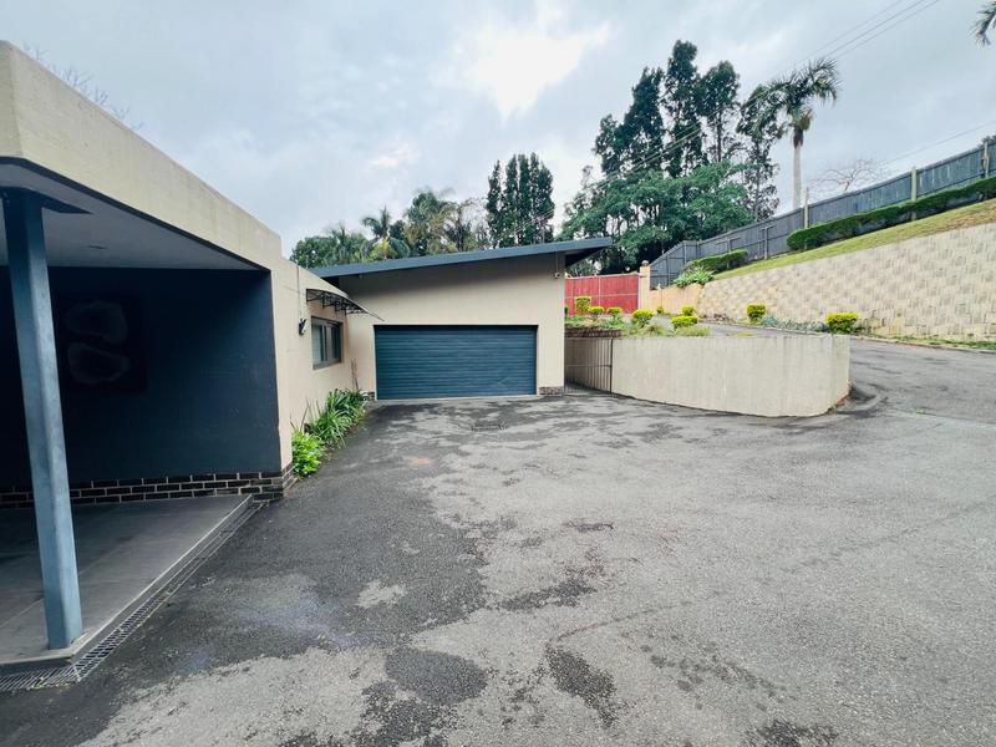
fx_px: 374
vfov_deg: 89.9
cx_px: 498
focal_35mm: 13
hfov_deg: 106.2
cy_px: 374
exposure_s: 1/189
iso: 32
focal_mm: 1.57
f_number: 1.8
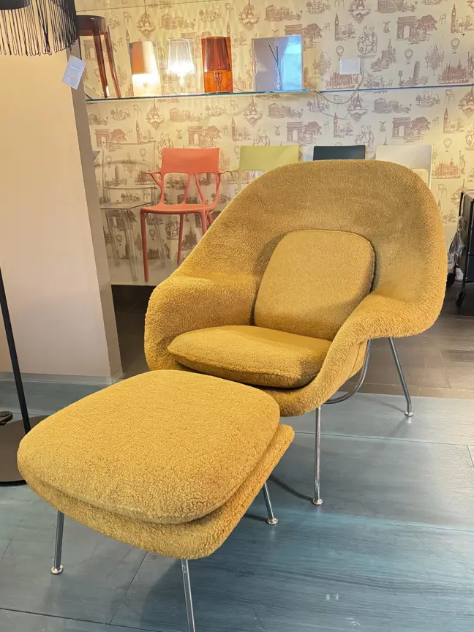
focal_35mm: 30
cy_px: 331
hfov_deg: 46.7
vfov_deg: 59.9
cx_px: 258
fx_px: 548
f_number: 1.78
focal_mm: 6.76
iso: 800
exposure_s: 1/33
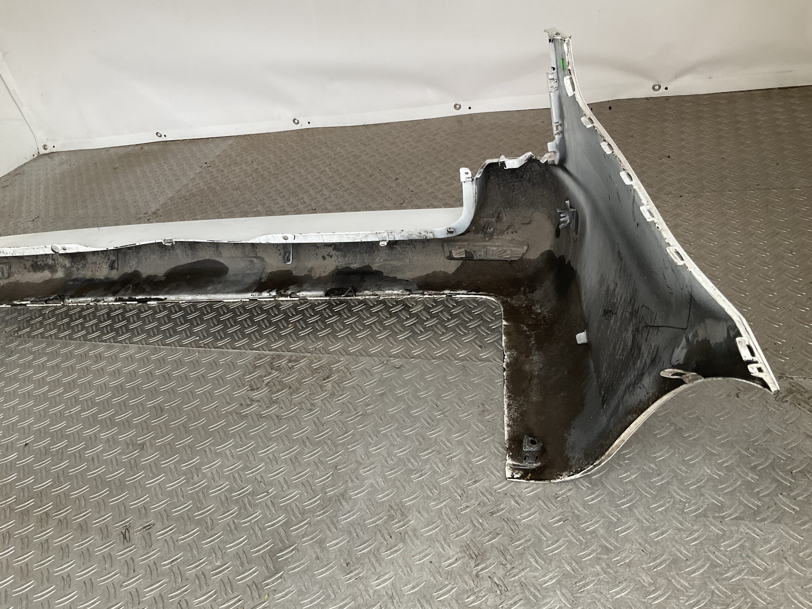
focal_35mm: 29
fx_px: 680
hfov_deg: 61.7
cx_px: 406
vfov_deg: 48.2
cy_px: 304
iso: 40
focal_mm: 3
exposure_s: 1/50
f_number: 1.8
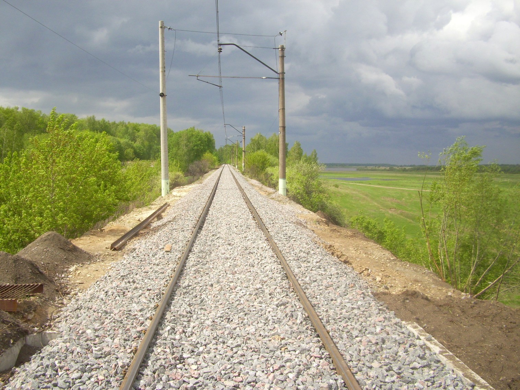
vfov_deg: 41.8
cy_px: 195
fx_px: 511
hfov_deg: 54.0
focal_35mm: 34
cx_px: 260
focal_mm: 5.7
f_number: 5.6
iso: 80
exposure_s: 1/320
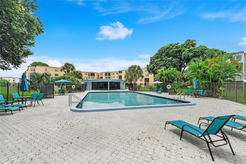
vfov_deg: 77.3
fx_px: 102
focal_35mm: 15
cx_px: 123
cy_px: 82
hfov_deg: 100.4
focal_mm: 10
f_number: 11
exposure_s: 1/320
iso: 160
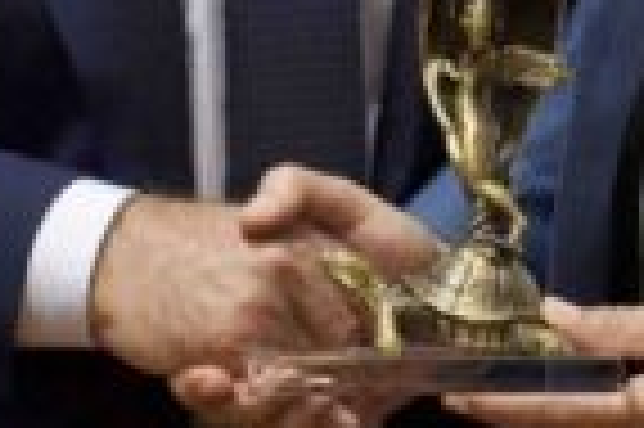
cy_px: -363
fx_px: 5771
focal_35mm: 323
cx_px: 581
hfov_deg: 6.4
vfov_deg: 4.2
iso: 4000
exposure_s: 1/125
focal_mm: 60
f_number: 3.2
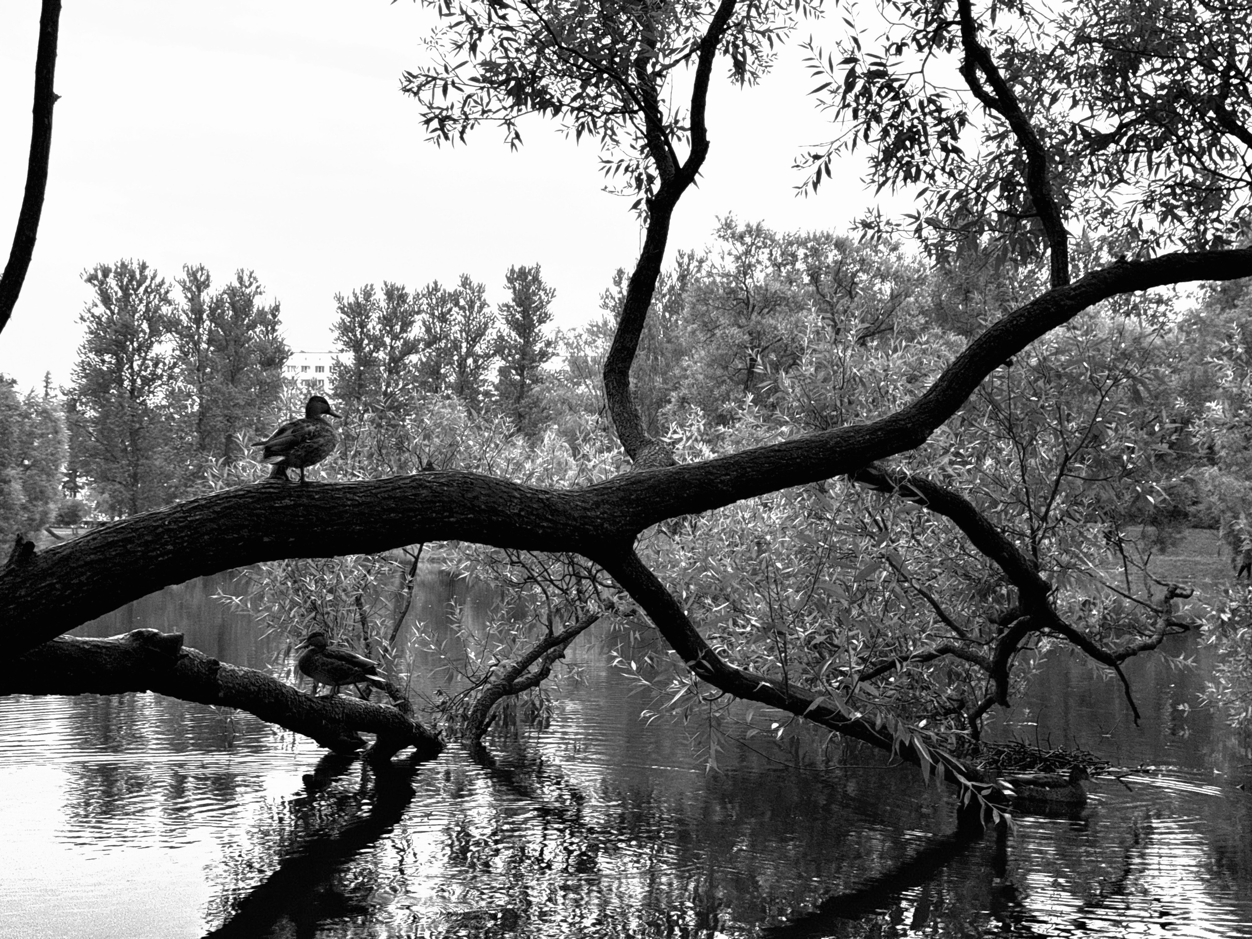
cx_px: 626
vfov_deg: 30.3
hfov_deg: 39.7
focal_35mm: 48
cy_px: 470
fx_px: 1736
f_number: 1.78
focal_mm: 6.76
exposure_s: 1/40
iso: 320
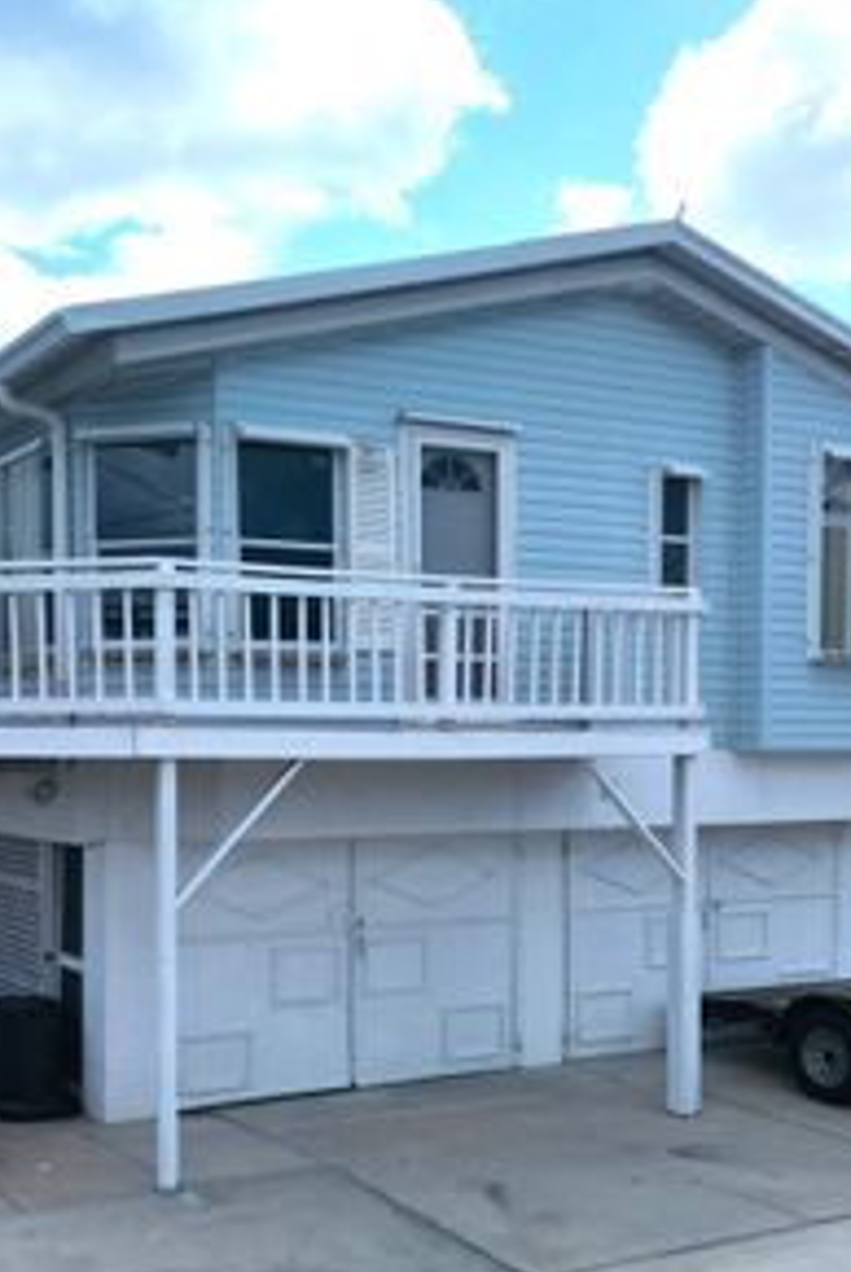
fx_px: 1521
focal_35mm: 43
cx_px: 325
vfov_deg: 45.0
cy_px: 787
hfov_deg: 31.1
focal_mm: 6.72
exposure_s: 1/2500
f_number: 1.7
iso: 200
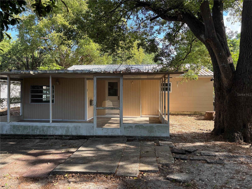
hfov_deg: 67.3
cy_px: 94
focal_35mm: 26
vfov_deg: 53.1
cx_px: 126
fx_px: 189
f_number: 1.6
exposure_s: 1/390
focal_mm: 5.96
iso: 50
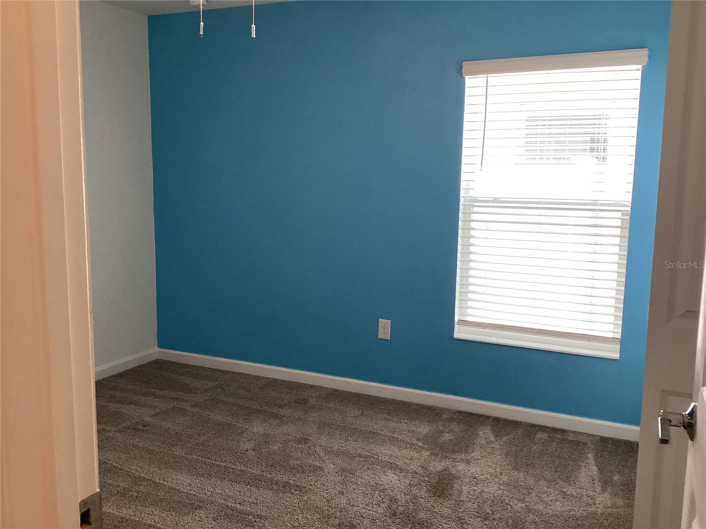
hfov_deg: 58.4
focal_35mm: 31
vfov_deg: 45.4
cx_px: 353
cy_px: 264
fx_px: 632
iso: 80
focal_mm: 3.3
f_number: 2.4
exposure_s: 1/120
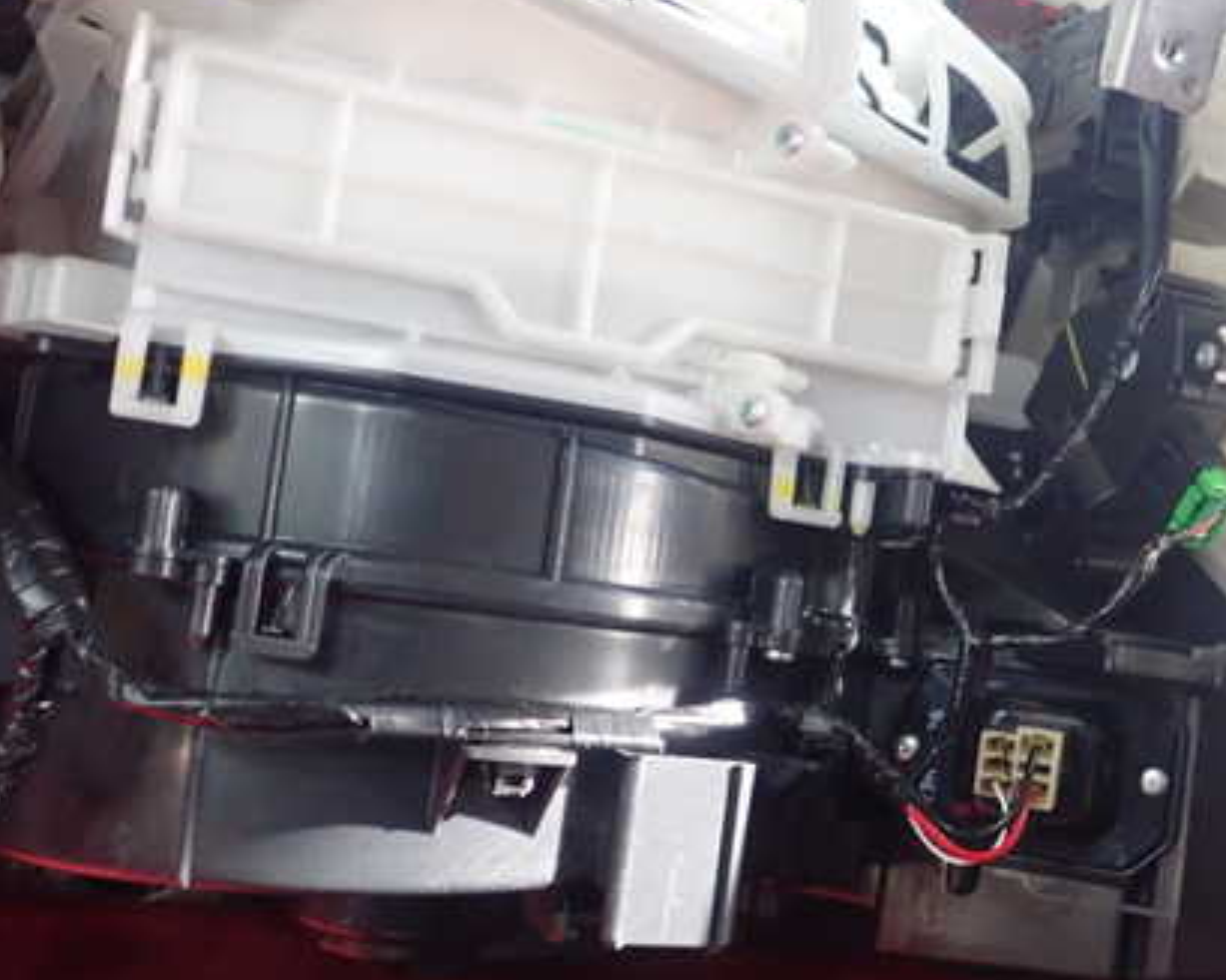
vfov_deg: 34.9
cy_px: 536
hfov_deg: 42.2
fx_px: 1560
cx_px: 839
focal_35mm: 43
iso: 800
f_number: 2.3
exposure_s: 1/80
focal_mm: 5.5
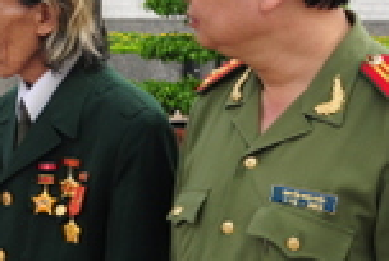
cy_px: 38
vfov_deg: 11.6
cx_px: -120
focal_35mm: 118
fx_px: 1278
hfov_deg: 16.4
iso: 320
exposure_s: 1/160
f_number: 9
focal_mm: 24
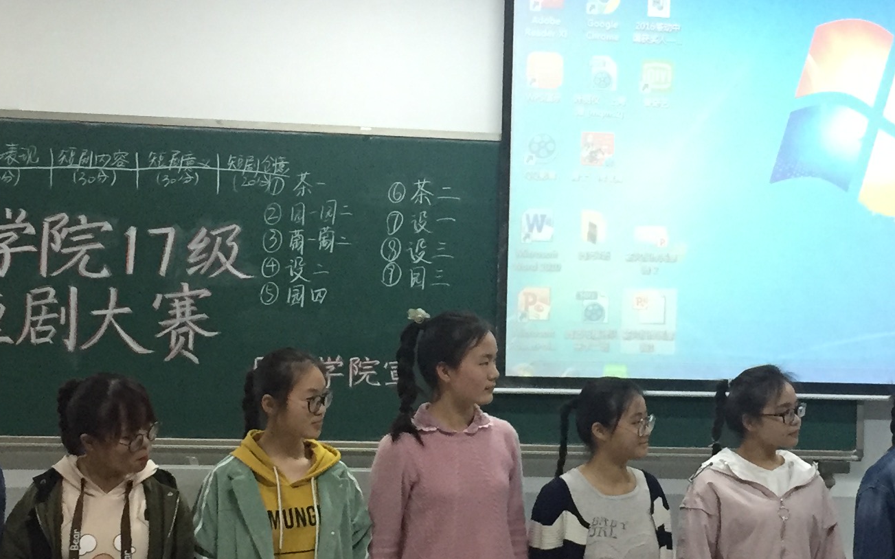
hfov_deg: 26.8
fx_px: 1878
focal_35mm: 77
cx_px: 517
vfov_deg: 16.9
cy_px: 170
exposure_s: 1/33
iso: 250
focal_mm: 4.15
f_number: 2.2
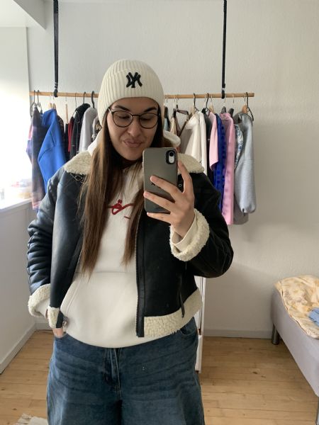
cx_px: 160
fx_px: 319
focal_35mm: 26
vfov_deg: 67.3
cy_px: 212
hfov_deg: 53.1
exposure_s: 1/60
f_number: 1.8
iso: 160
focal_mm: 4.25
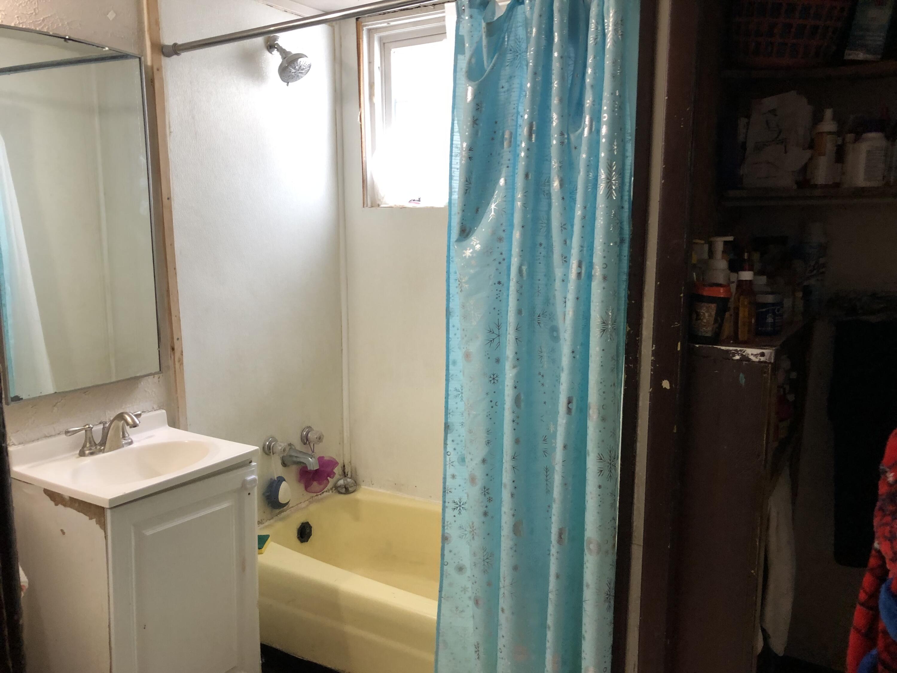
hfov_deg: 63.4
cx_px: 448
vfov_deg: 49.7
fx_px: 726
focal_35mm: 28
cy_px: 336
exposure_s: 1/15
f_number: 1.8
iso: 50
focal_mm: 3.99
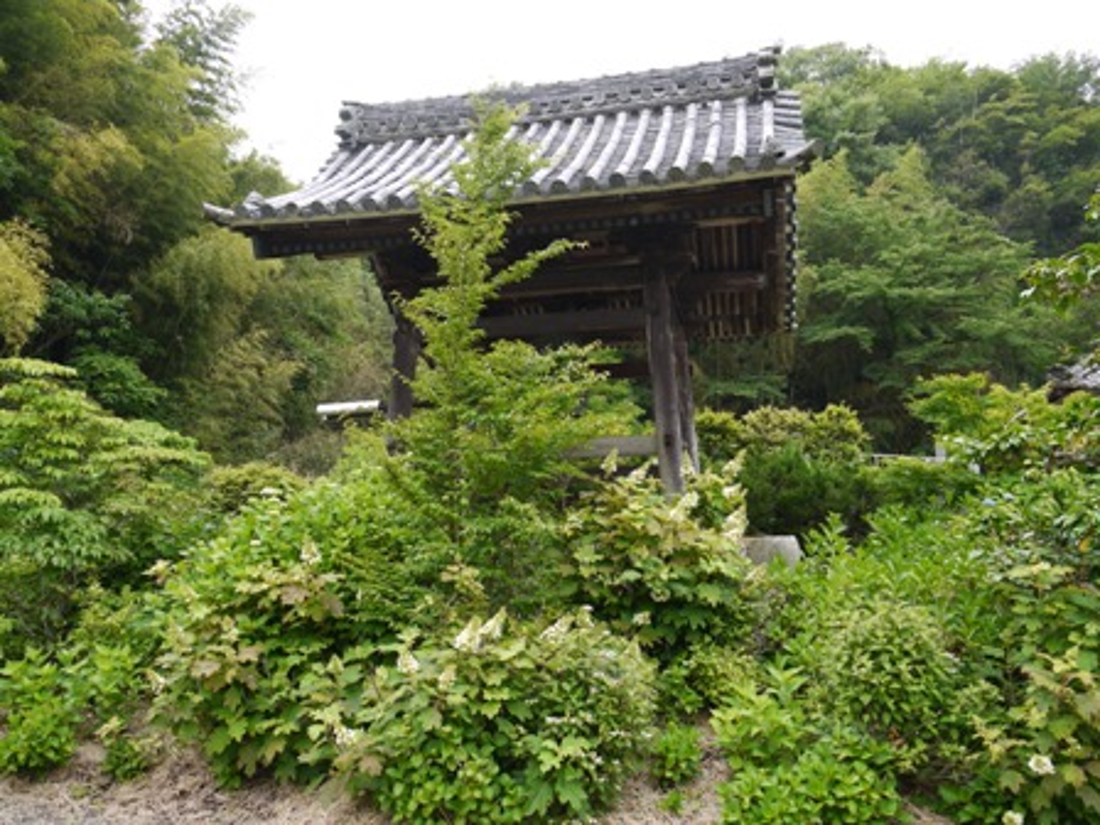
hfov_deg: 63.4
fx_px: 890
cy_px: 412
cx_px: 550
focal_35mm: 28
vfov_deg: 49.7
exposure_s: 1/200
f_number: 4.5
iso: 100
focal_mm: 14
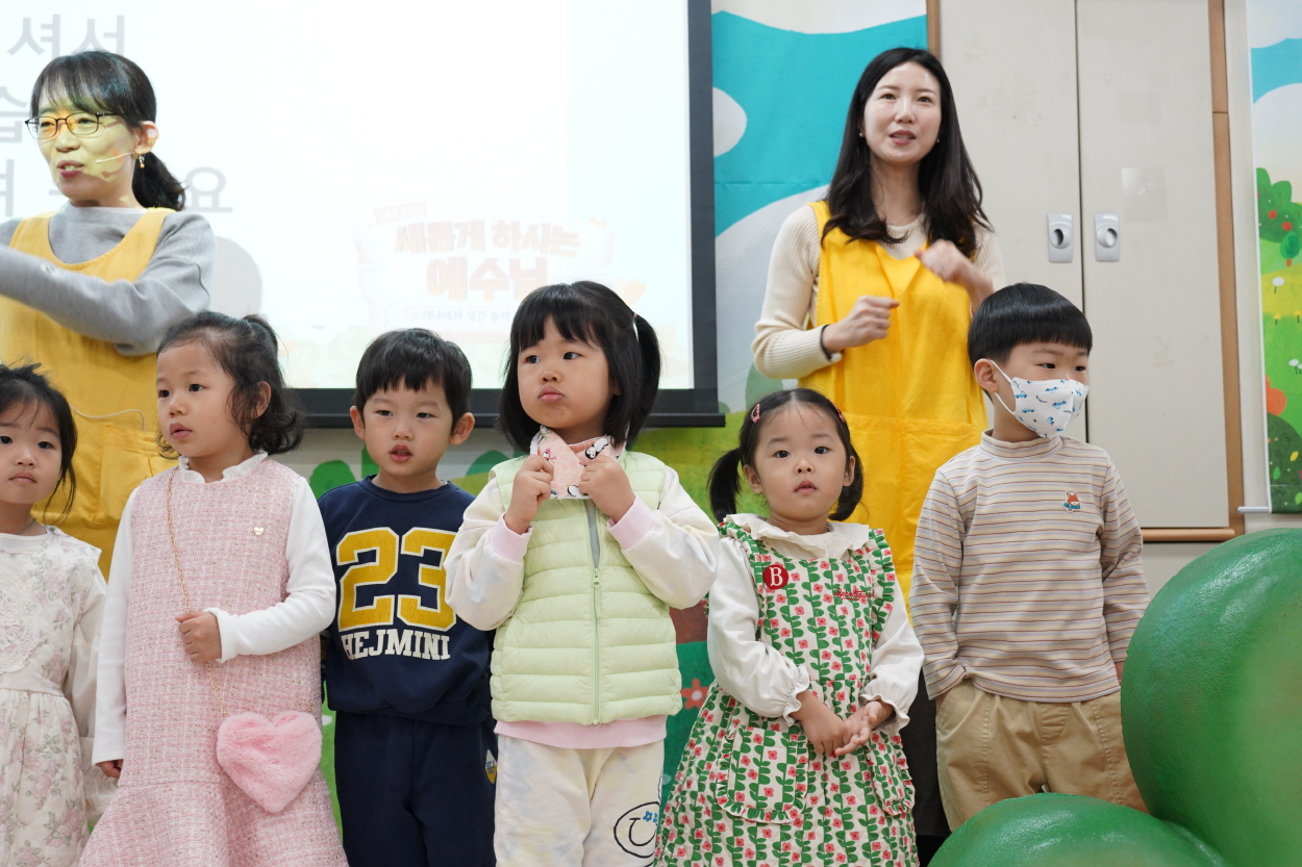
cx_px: 651
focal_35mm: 47
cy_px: 434
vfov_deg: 28.6
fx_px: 1699
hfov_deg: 41.9
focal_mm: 47
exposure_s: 1/125
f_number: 5.6
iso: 2500
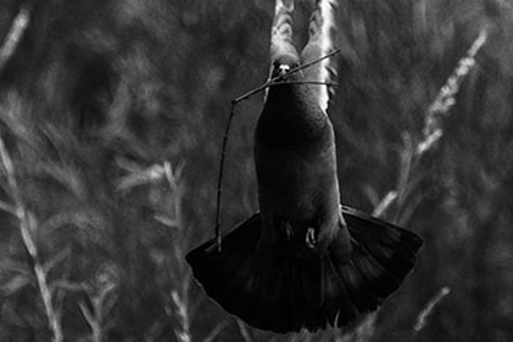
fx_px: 16942
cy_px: 116
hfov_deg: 1.7
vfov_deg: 1.2
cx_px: 299
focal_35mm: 1189
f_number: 12
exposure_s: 1/1000
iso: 16000
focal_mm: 850
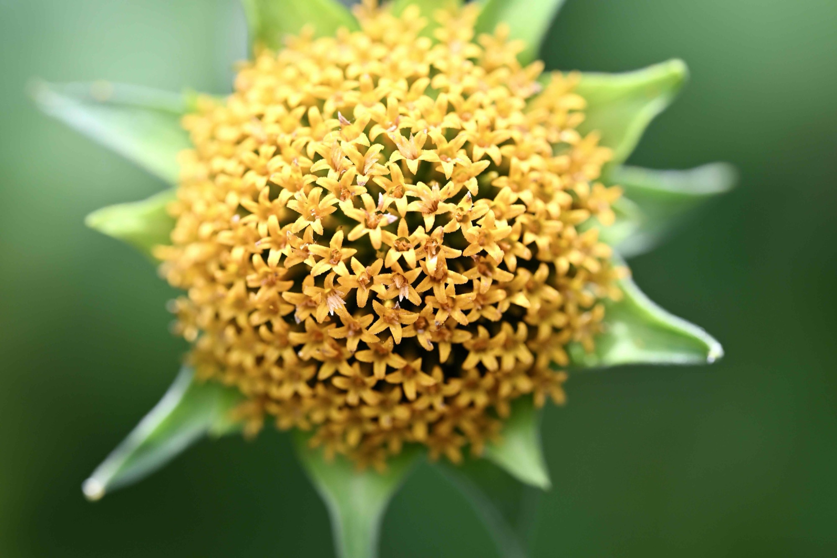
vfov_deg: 13.0
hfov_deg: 19.5
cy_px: 279
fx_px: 2441
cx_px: 418
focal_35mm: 105
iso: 280
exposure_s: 1/250
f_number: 5.6
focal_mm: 105
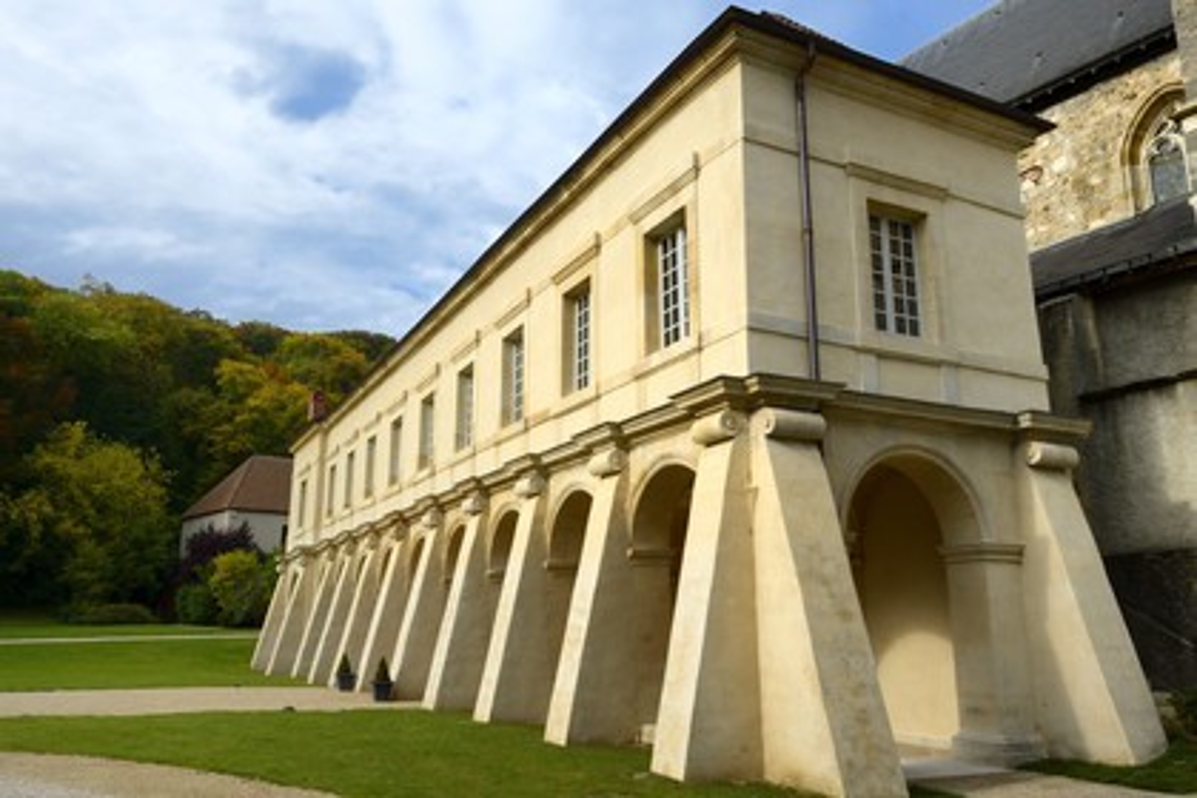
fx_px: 964
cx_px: 598
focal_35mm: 29
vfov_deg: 45.0
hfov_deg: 63.7
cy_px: 399
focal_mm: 29
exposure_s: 1/160
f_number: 20
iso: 400
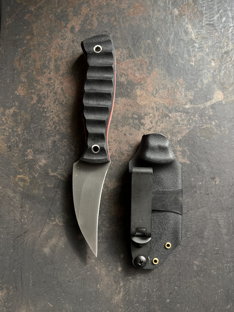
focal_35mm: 26
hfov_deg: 53.1
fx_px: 234
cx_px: 117
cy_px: 156
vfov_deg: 67.3
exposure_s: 1/120
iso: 100
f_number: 1.6
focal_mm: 5.1
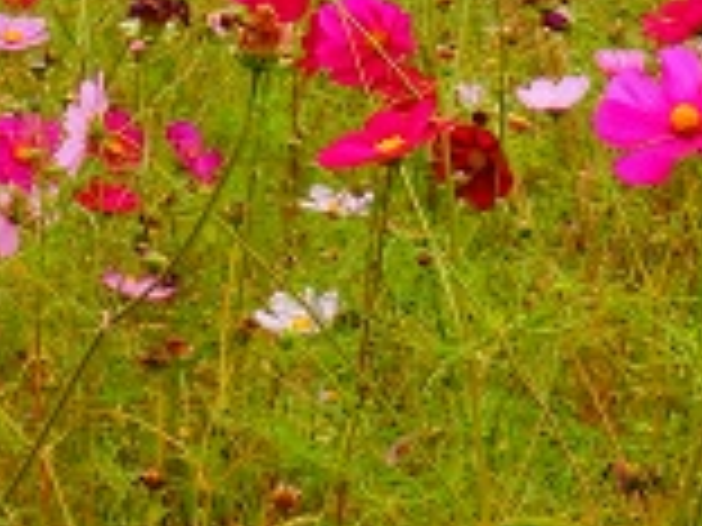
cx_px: 45
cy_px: -405
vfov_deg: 5.6
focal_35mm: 260
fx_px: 5273
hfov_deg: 7.6
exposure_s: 1/160
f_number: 4.1
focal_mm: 9.8
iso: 80
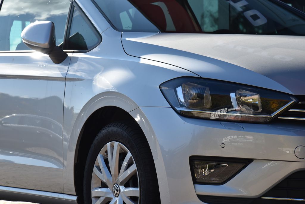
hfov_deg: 17.1
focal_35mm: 120
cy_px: 102
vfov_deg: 11.4
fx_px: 1017
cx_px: 152
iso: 500
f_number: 10
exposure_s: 1/400
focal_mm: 120
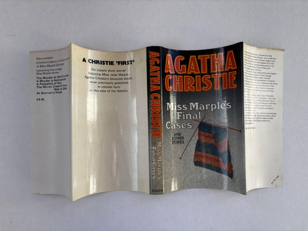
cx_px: 154
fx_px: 231
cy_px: 116
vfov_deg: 53.1
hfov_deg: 67.3
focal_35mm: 26
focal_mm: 6
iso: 50
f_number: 1.6
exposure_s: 1/637
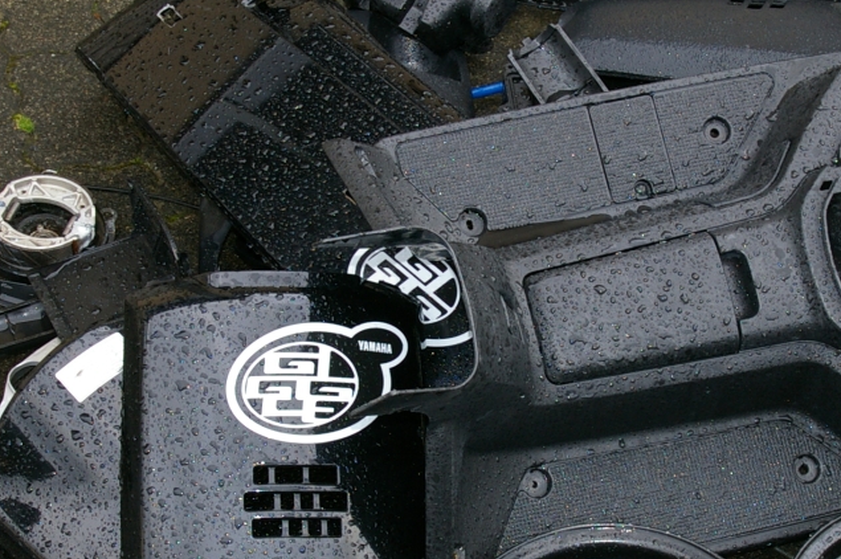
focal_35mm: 86
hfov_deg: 23.6
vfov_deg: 15.9
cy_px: 309
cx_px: 478
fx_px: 2007
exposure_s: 1/40
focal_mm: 26
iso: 200
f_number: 6.3
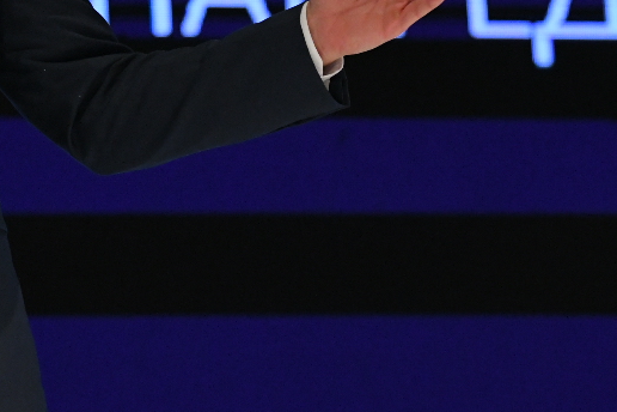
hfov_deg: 6.9
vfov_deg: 4.6
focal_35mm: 298
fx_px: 5107
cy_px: -143
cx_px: 123
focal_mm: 95
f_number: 4
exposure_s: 1/800
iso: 4000
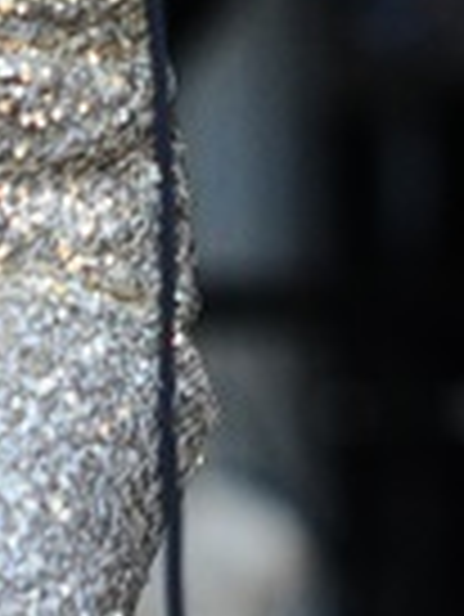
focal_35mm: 1179
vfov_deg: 1.7
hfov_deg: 1.3
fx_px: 21039
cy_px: -634
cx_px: 435
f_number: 4
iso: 640
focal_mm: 140
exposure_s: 1/1000
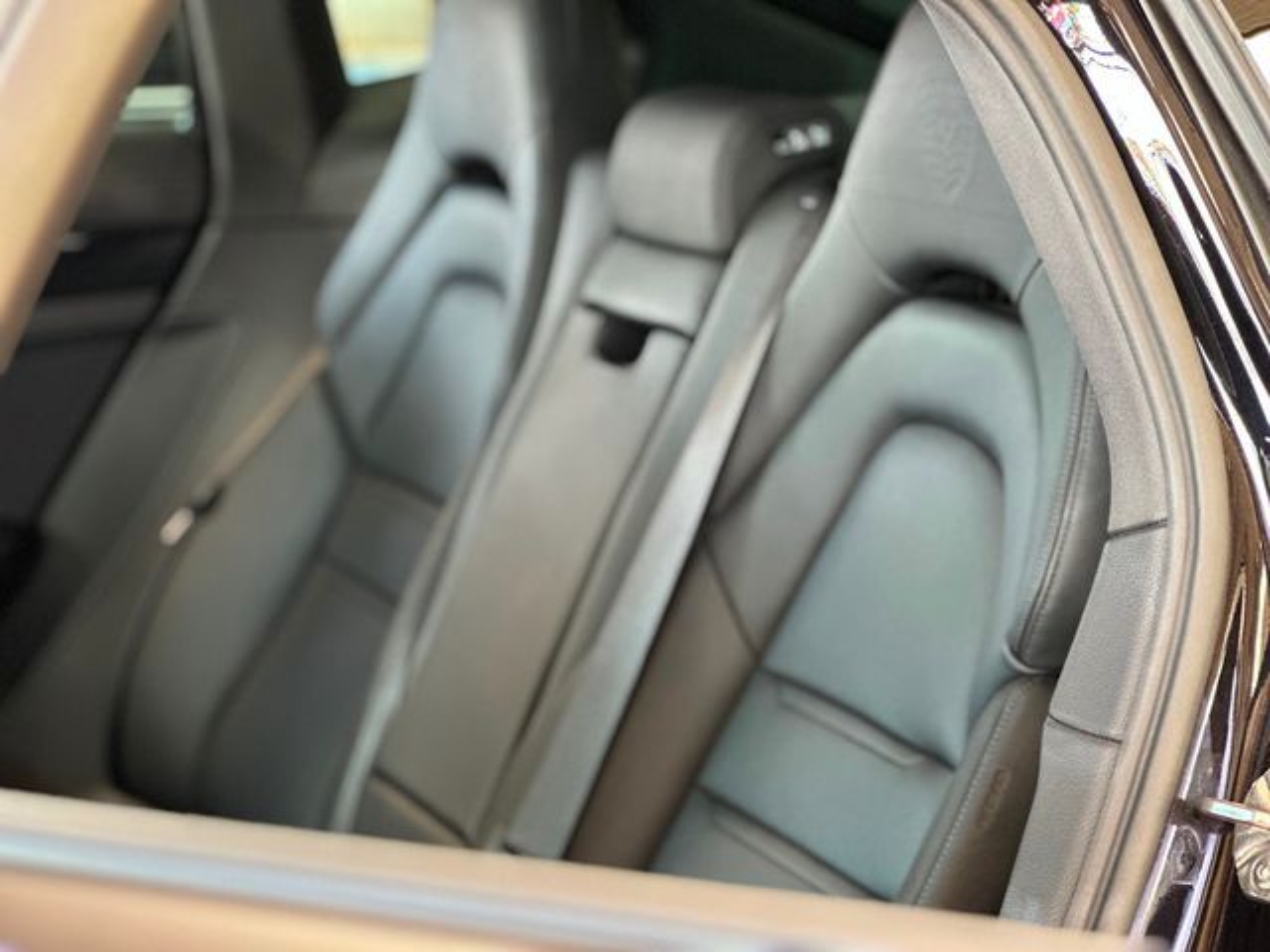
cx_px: 635
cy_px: 476
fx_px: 2825
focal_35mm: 77
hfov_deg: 25.3
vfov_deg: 19.1
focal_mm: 9
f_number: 2.8
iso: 400
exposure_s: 1/24
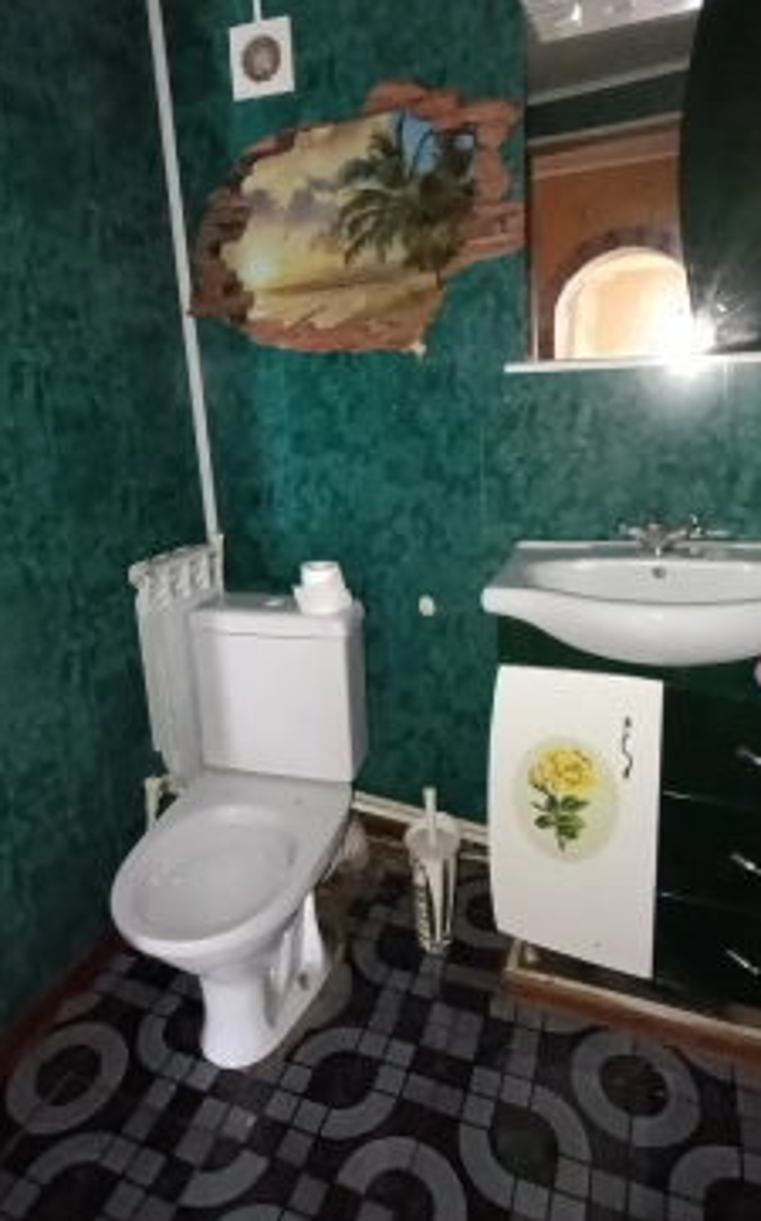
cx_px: 364
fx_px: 731
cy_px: 541
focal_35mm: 22
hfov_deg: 54.9
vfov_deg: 79.4
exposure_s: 1/16.7
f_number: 2.2
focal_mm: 1.65
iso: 1600
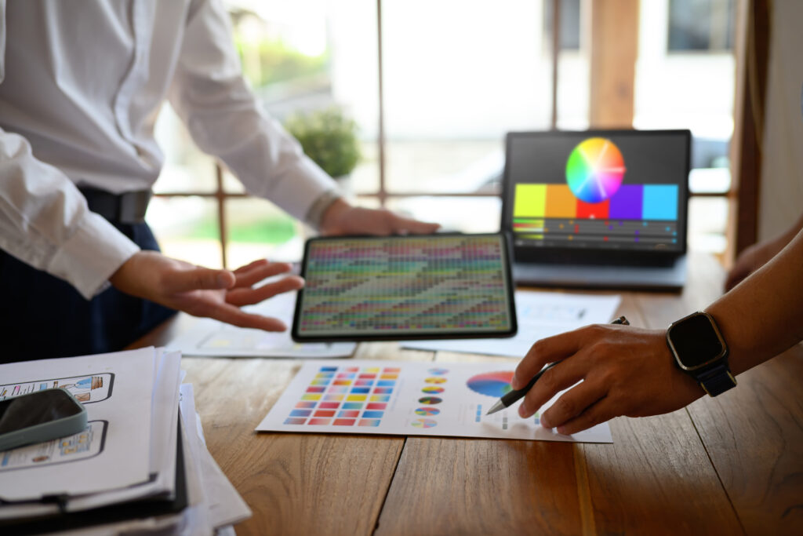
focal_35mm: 40
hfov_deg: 48.5
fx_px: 892
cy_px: 268
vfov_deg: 33.4
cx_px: 402
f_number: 2.8
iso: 400
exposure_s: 1/500
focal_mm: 40
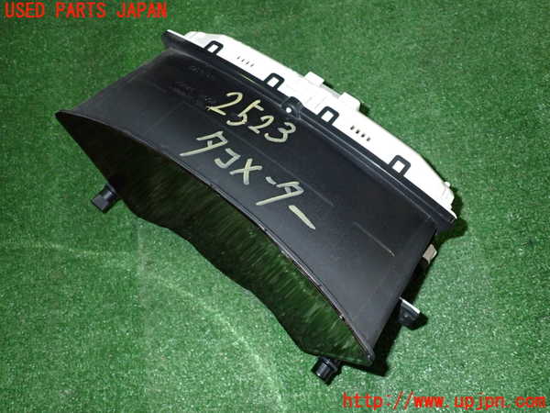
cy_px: 206
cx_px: 275
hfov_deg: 60.0
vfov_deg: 46.8
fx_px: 477
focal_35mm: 30
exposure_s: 1/30
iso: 640
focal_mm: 5.4
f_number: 6.3
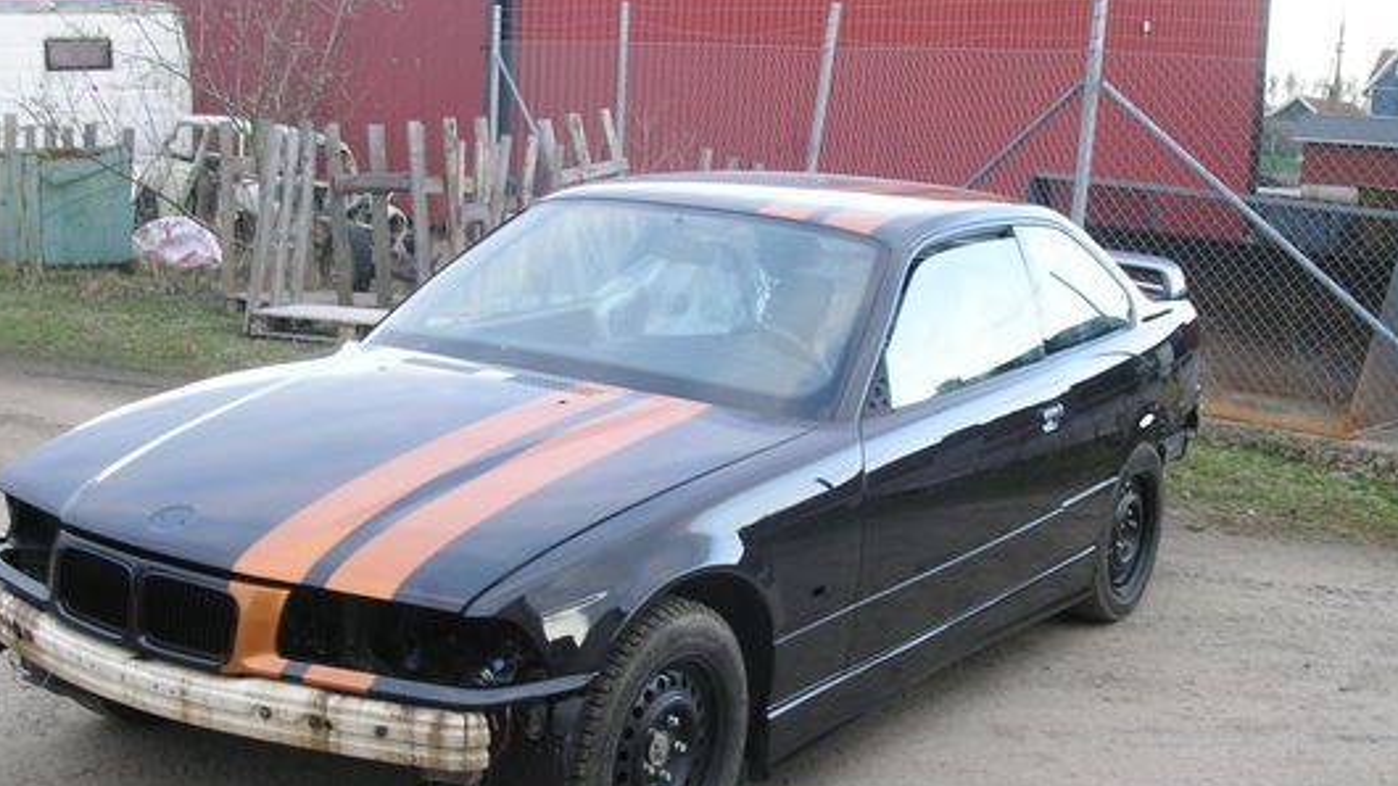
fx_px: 1853
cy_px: 480
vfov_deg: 23.9
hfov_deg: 41.3
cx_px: 691
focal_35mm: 50
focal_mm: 7.8
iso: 100
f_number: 3.5
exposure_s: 1/45
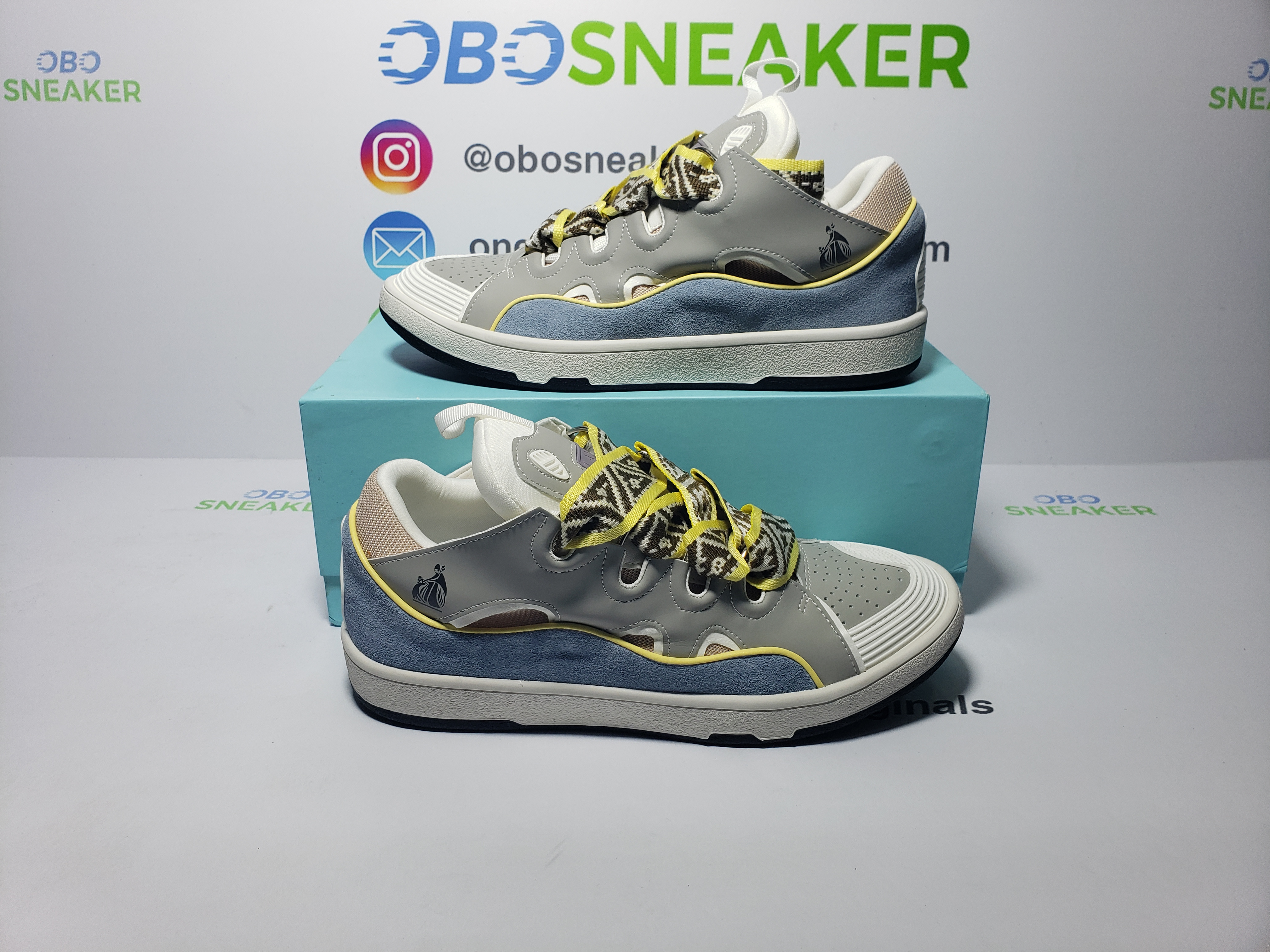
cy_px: 476
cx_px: 635
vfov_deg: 53.1
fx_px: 954
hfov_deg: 67.3
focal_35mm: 26
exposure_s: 1/207
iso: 50
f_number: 2.4
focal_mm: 4.3
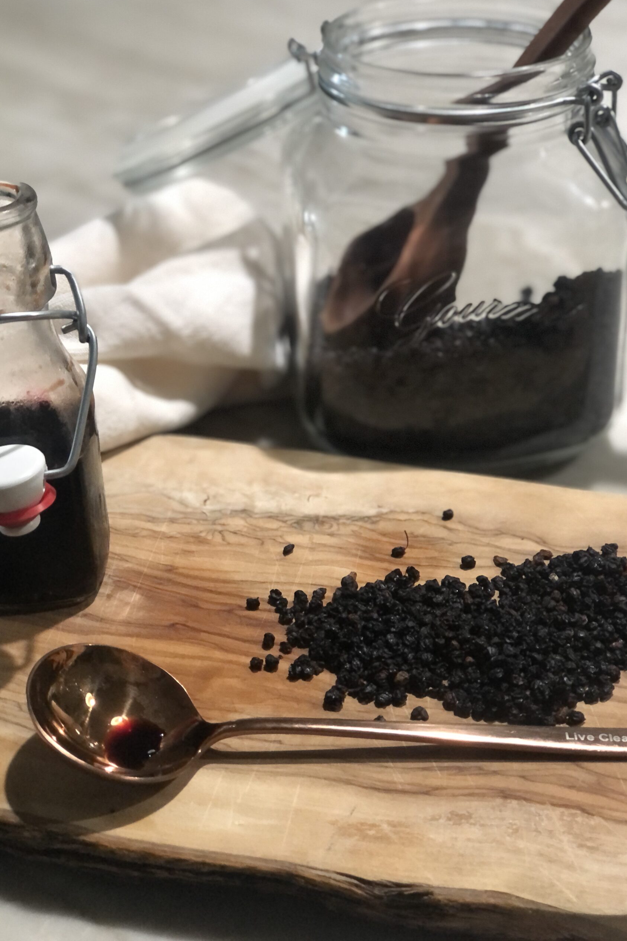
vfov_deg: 33.4
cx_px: 286
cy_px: 465
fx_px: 1567
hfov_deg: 22.6
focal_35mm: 60
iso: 320
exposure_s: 1/30
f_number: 2.8
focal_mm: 6.6
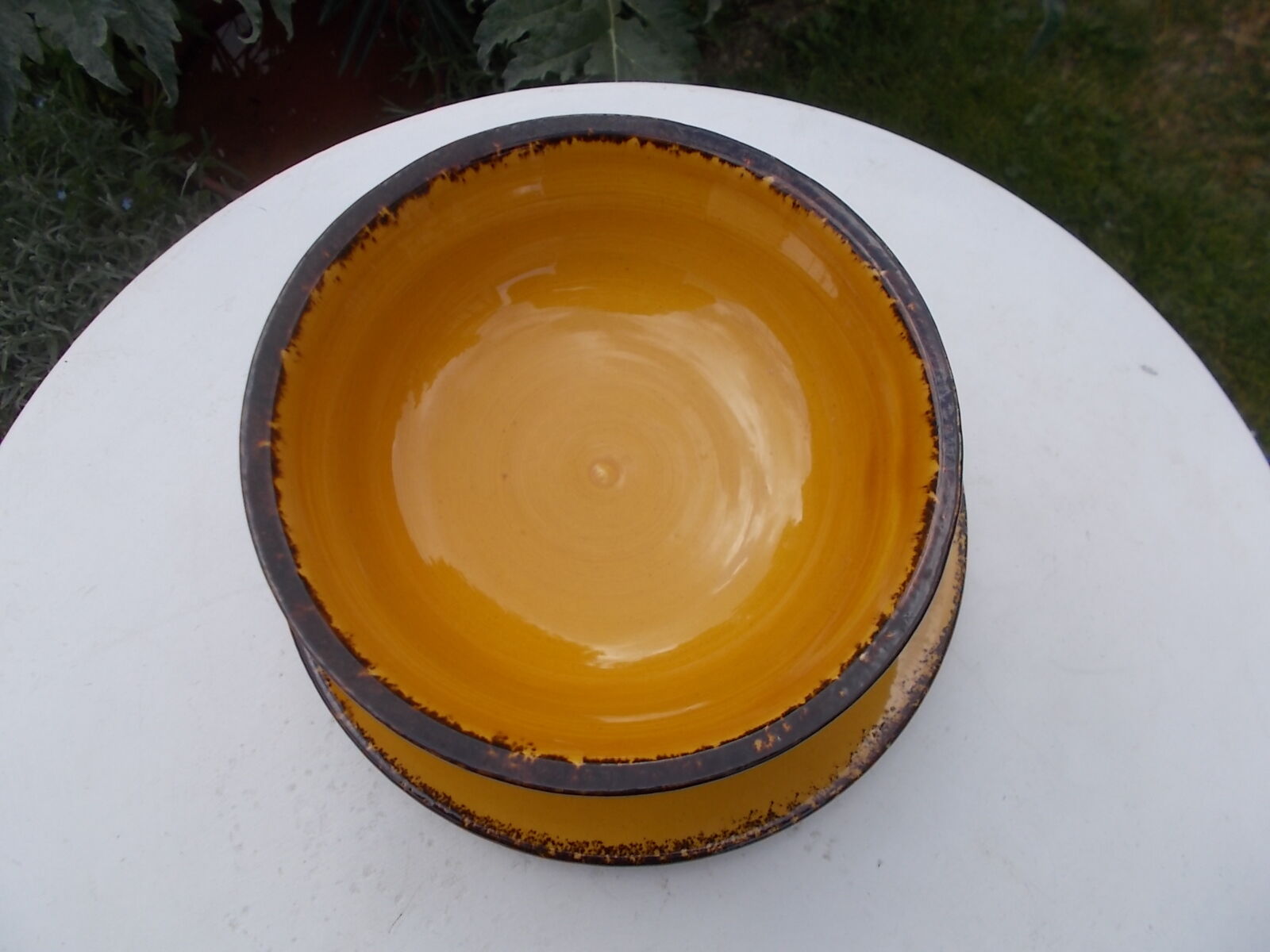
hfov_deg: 67.3
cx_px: 635
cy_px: 476
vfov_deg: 53.1
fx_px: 954
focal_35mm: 26
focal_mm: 4.6
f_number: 8
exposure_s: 1/100
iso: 80
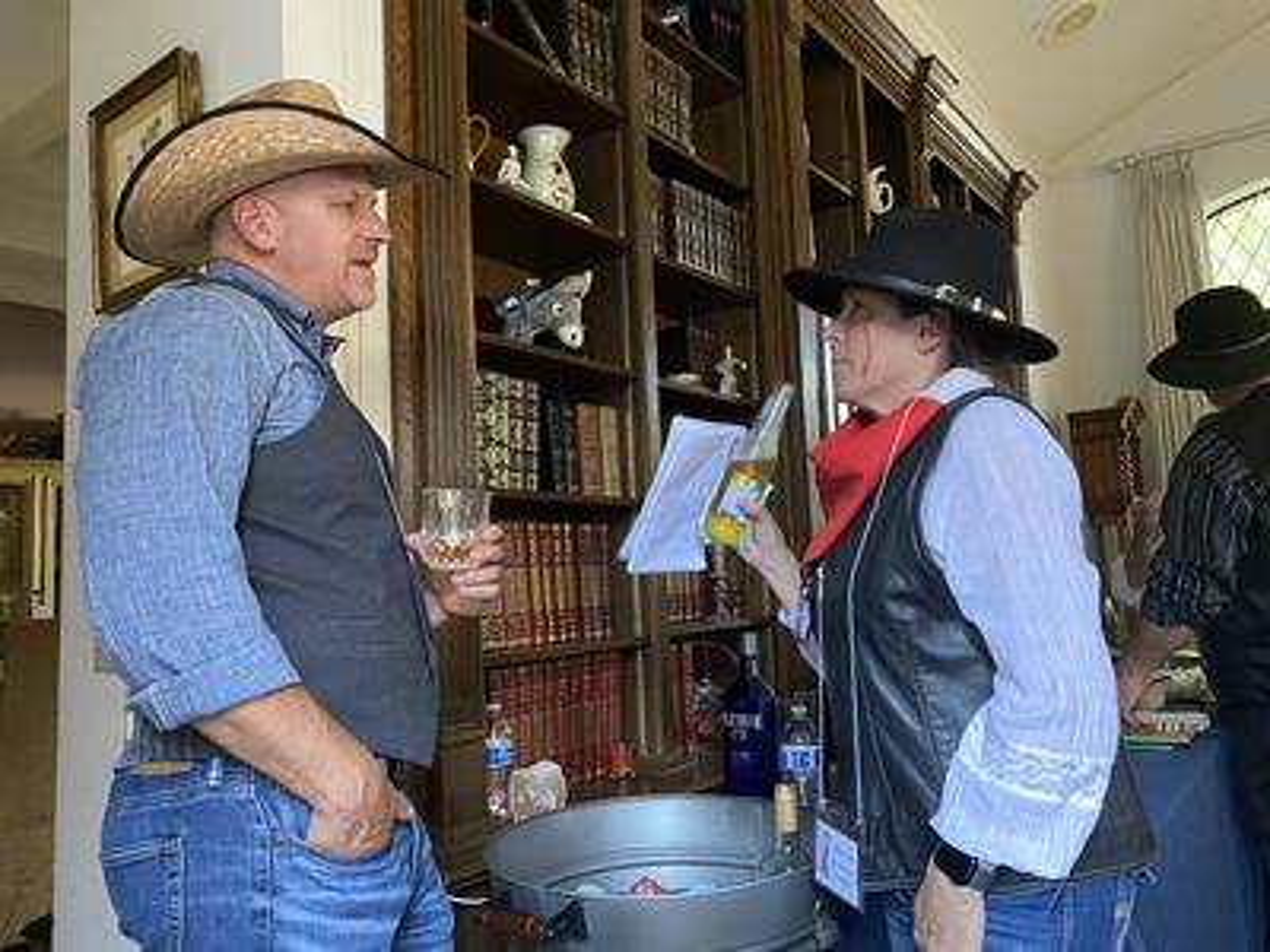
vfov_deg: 53.1
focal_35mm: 26
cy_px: 476
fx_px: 954
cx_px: 635
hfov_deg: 67.3
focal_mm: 4.25
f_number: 1.8
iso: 640
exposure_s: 1/34
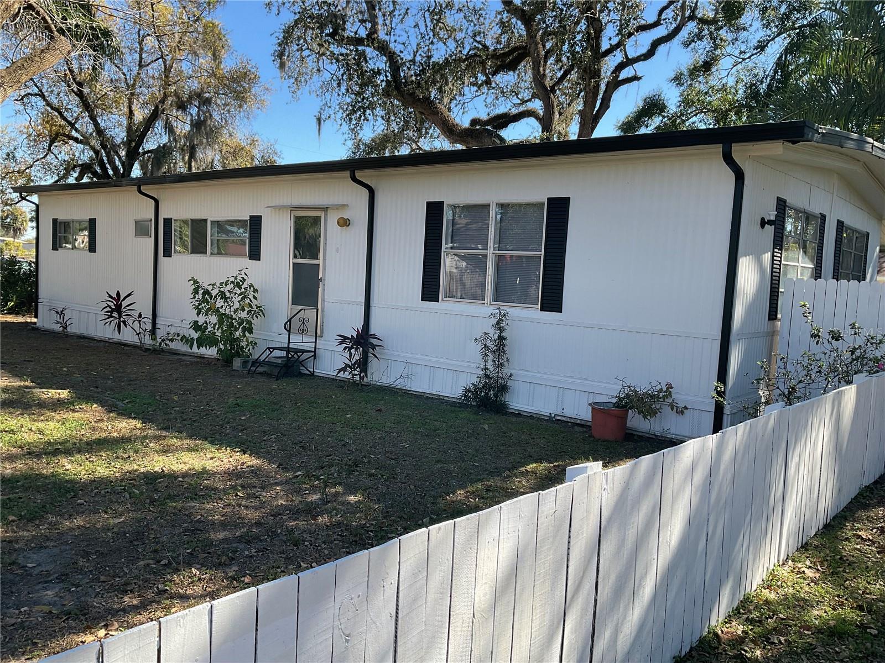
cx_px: 442
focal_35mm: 29
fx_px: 741
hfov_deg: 61.7
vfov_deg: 48.2
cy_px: 332
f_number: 1.8
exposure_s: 1/635
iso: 16
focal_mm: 3
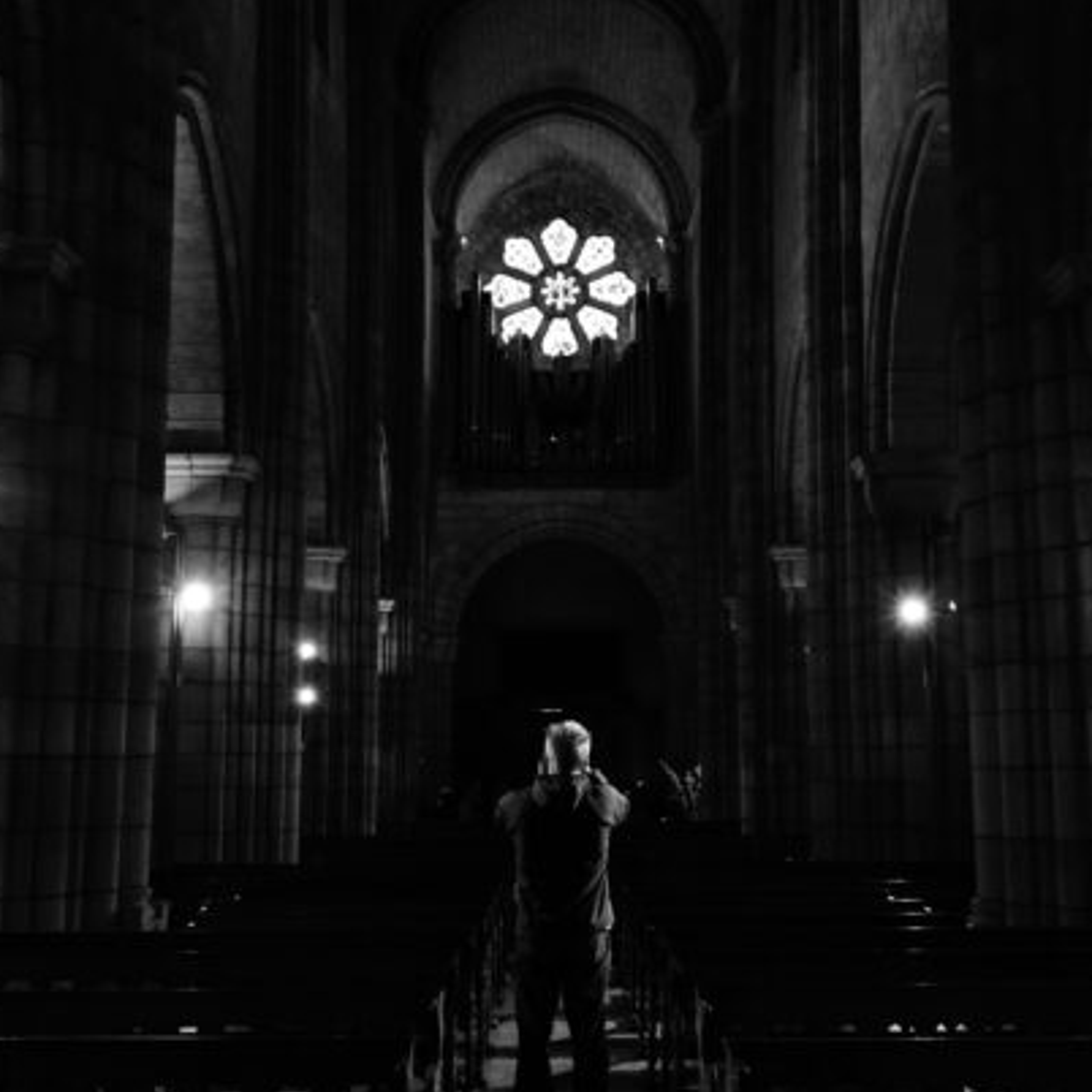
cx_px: 568
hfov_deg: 42.8
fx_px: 1392
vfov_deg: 42.8
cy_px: 557
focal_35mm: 39
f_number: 5
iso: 640
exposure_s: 1/13
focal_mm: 9.13
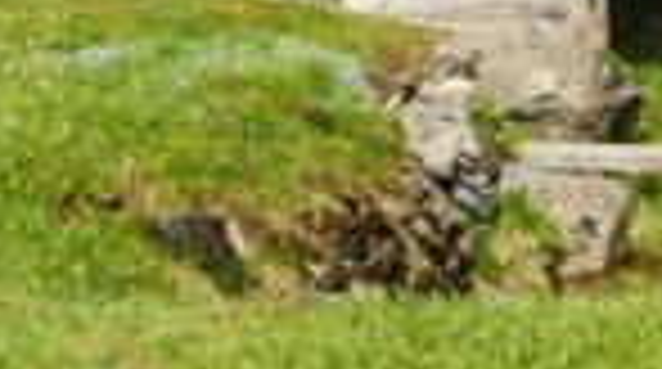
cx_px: 793
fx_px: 3223
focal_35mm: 184
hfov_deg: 11.5
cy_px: -616
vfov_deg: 6.2
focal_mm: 26
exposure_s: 1/320
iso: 100
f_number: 7.1
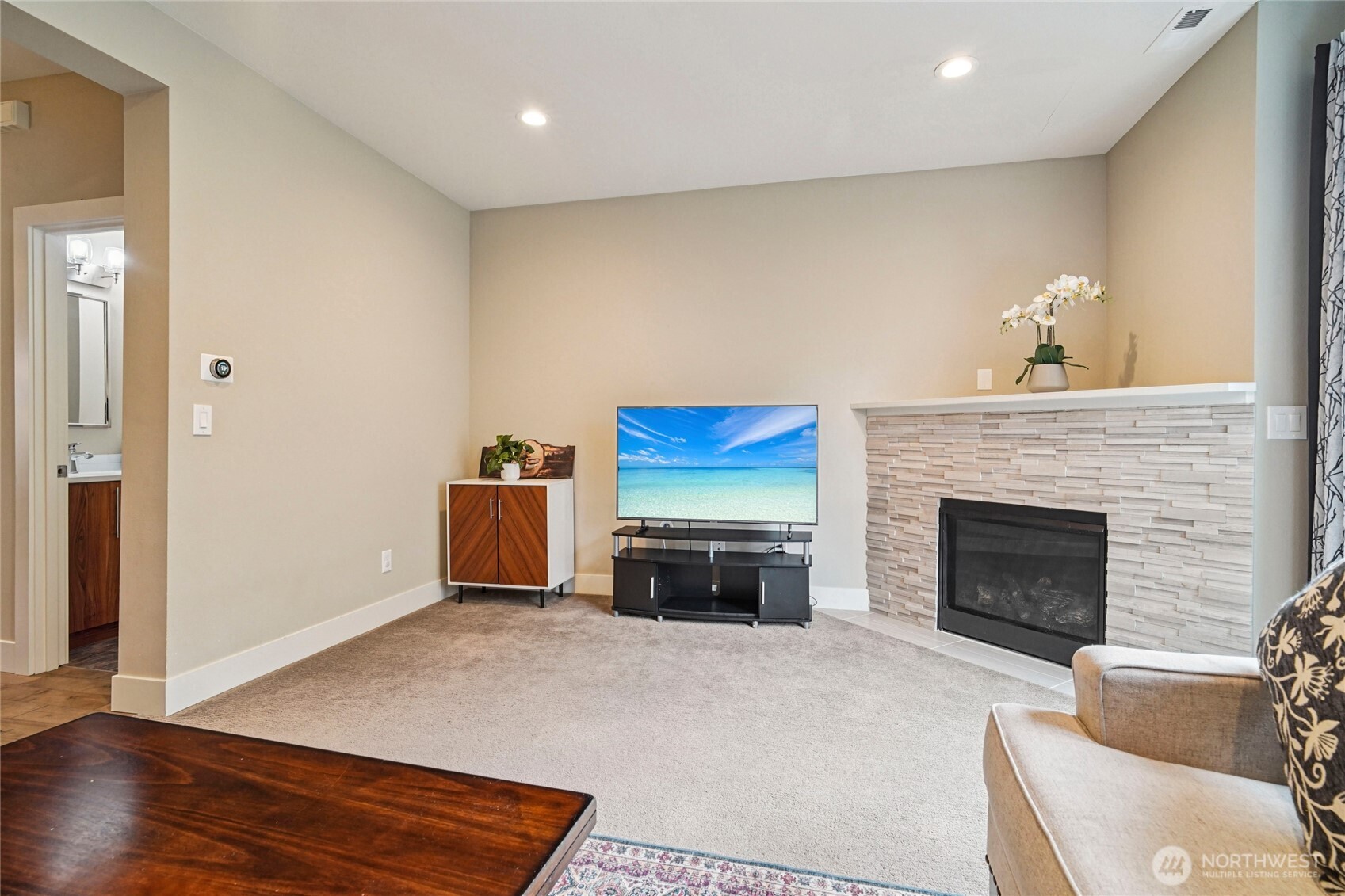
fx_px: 598
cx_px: 672
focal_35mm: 16
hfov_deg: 96.7
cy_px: 448
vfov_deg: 73.7
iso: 1600
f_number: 8
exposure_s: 1/13
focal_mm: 16
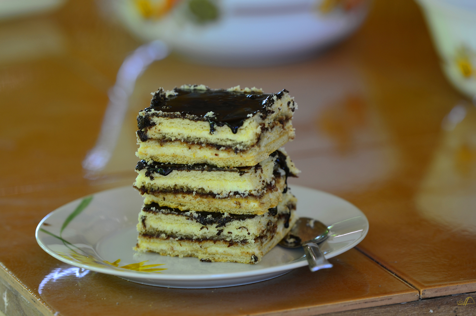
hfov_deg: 7.6
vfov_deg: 5.1
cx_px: 238
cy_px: 158
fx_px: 3563
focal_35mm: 270
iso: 100
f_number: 3.5
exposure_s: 1/50
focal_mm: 180
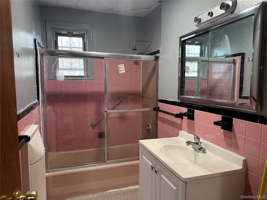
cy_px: 100
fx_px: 185
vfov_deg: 56.8
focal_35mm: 24
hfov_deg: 71.6
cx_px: 134
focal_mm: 6.76
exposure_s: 1/60
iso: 160
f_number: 1.78
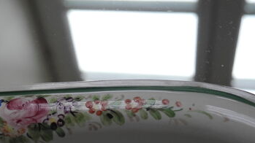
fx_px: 696
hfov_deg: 20.5
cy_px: 152
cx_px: 42
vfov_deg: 11.6
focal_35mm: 103
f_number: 3.5
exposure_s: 1/102
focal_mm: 11.8
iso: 100
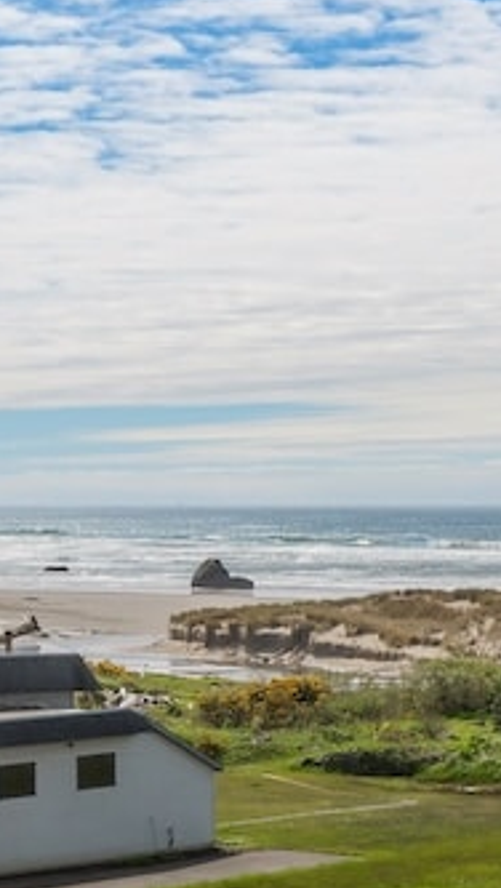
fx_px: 2591
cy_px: 617
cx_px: 538
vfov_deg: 19.4
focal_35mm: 110
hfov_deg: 10.9
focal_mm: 35
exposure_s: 1/400
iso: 100
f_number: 8
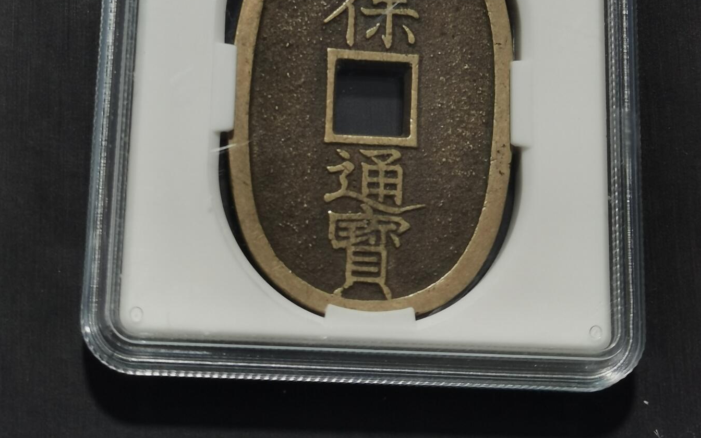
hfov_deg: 23.6
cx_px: 350
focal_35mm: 88
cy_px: -30
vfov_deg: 14.5
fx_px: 1681
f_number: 1.8
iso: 50
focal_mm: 5.58
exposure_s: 1/90
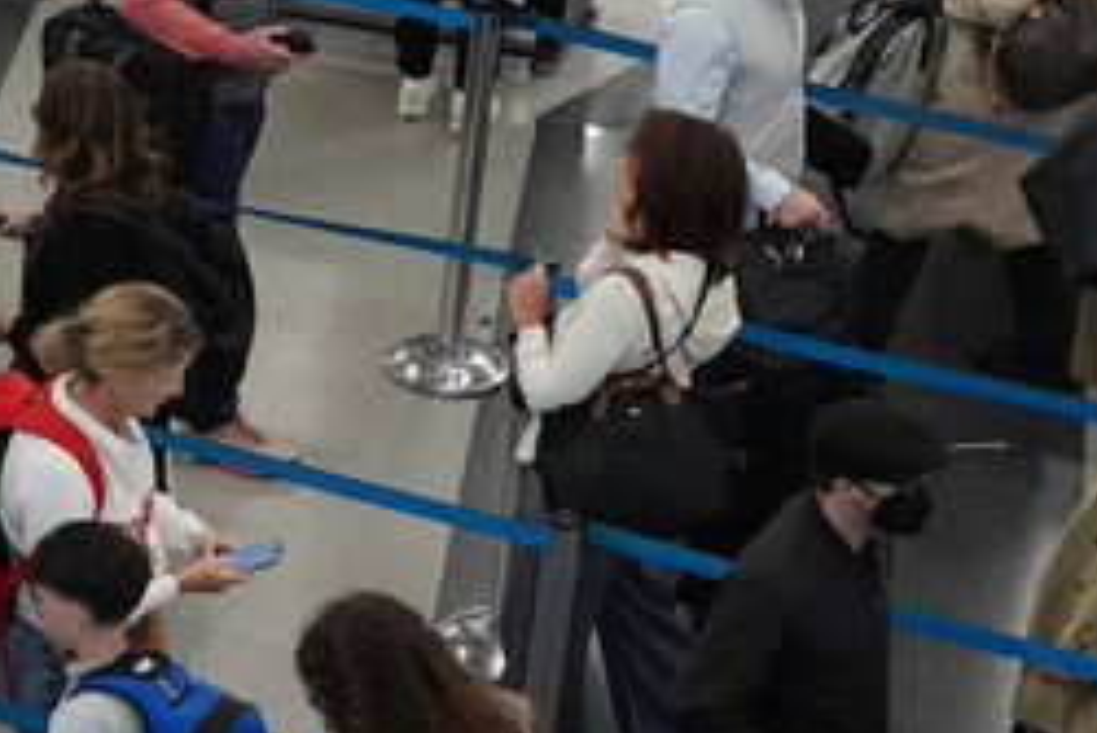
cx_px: -588
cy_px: 323
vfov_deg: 8.4
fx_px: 5000
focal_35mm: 164
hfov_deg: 11.9
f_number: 4
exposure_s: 1/500
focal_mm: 40
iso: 4000
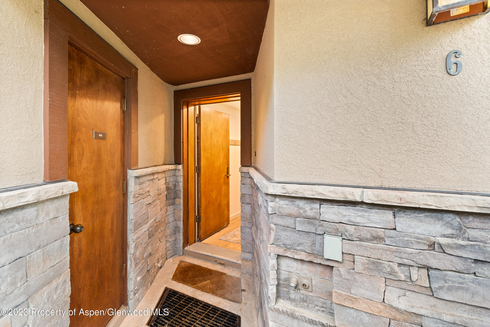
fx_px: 231
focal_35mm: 17
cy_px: 164
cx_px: 245
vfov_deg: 70.5
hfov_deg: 93.3
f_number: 7.1
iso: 400
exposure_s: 1/2
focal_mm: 17
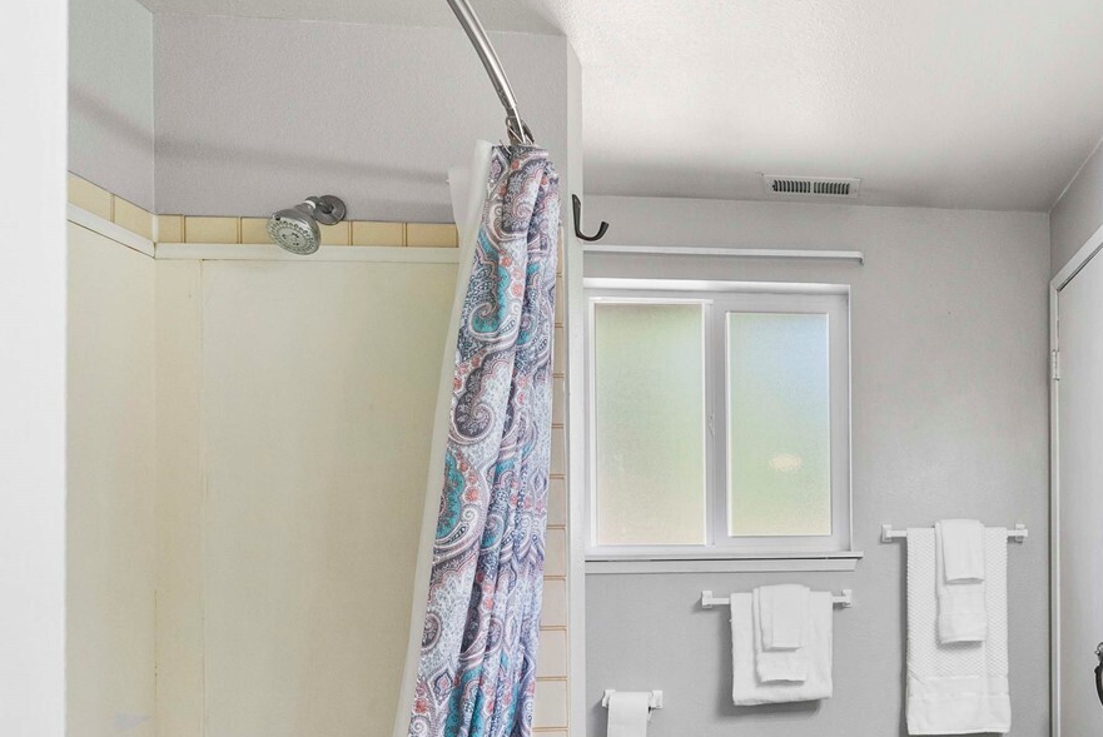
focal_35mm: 25
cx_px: 906
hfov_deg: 64.2
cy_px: 617
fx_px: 767
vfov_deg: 47.8
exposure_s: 1/20
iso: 1000
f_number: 7.1
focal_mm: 13
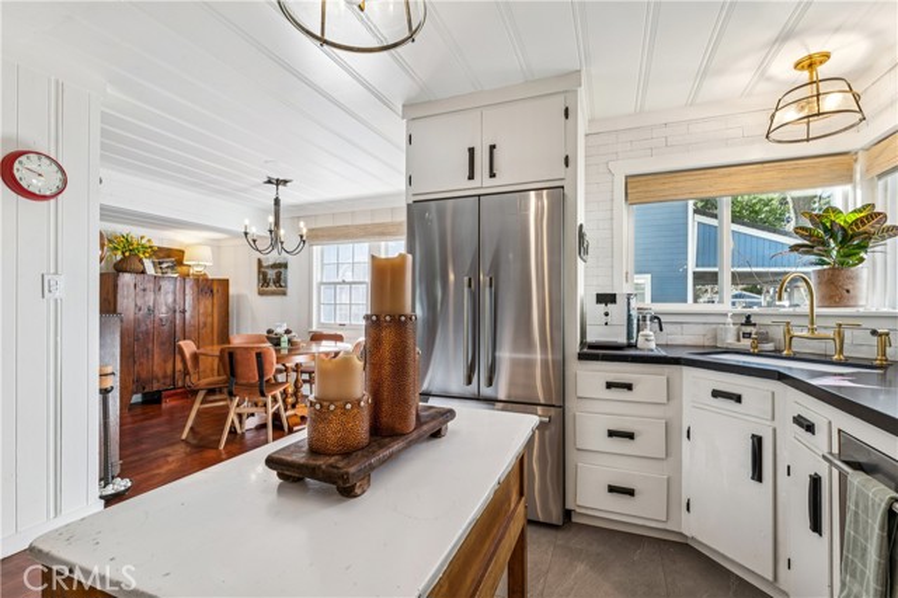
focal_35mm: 16
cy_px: 299
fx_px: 409
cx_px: 449
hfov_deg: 95.4
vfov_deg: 72.3
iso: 100
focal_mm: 16.4
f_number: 13
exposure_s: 1/2.5
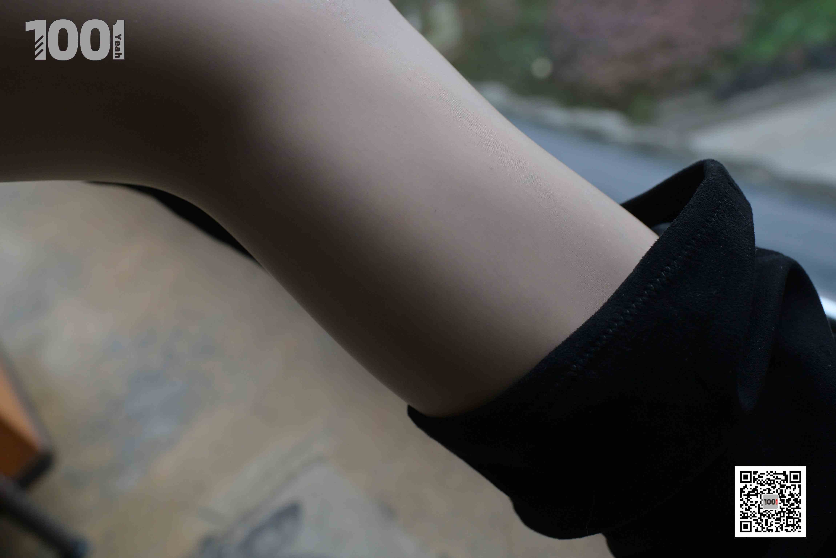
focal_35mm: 35
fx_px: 813
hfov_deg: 54.4
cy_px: 279
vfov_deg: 37.9
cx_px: 418
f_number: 5.6
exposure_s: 1/200
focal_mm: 35
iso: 800
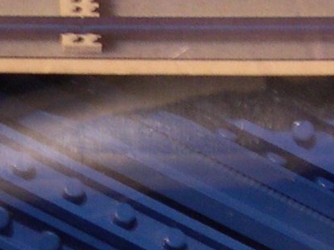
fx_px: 2036
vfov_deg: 7.0
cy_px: 134
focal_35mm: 211
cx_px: 82
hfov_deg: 9.4
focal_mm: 8
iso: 100
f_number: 2.8
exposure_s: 1/11
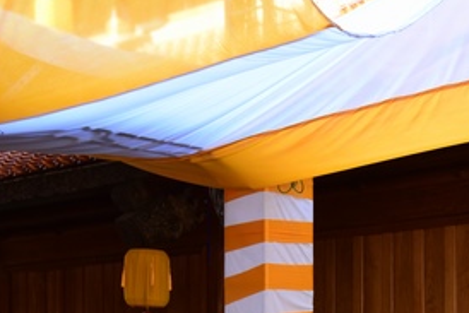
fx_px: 1486
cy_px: 354
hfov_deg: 17.8
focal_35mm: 114
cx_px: 377
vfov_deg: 11.8
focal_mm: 48
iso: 400
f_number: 5.6
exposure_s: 1/80
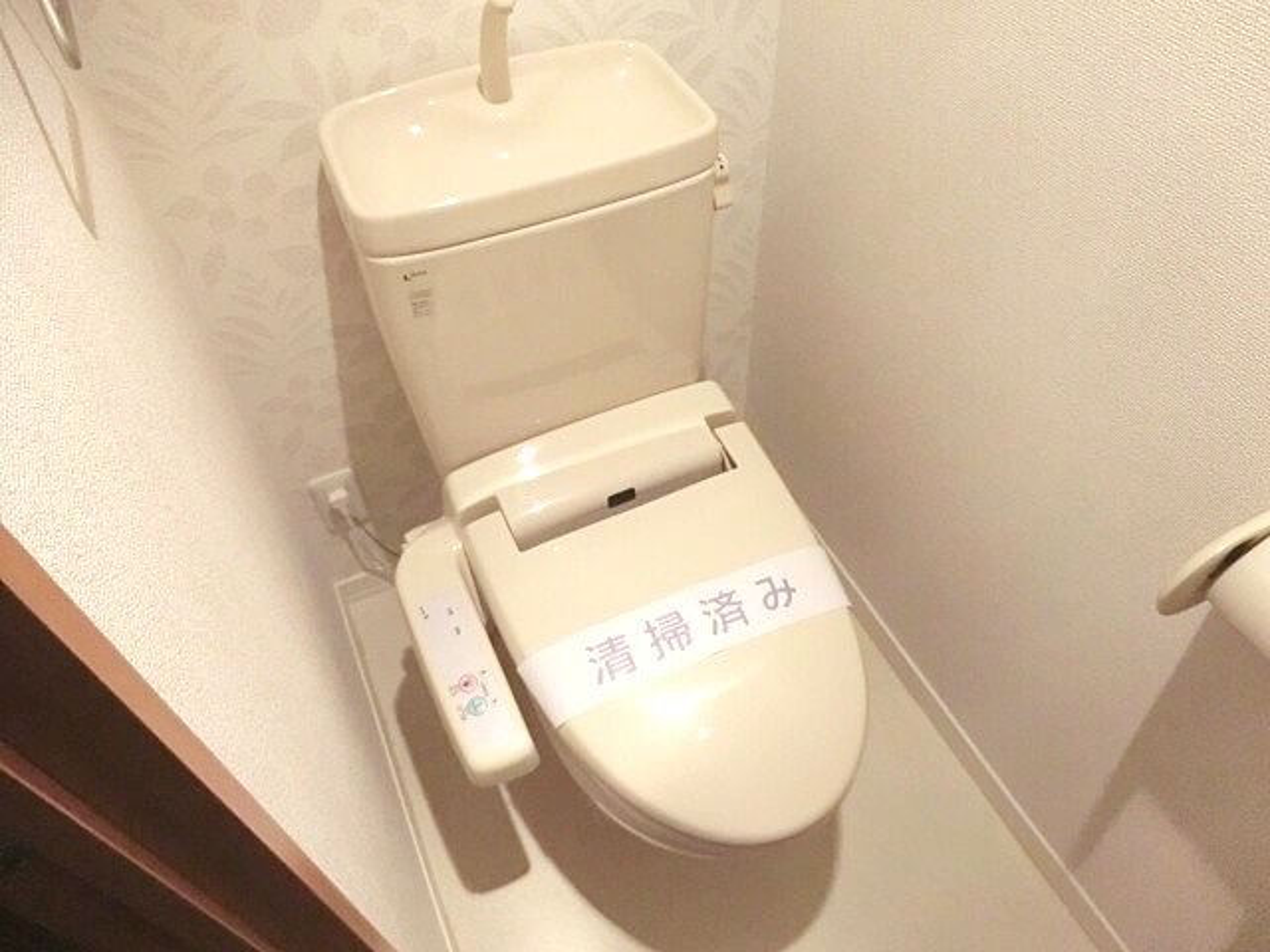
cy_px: 476
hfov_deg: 71.6
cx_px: 635
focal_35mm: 24
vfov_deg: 56.8
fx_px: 881
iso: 800
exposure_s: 1/60
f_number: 3.2
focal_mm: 4.3
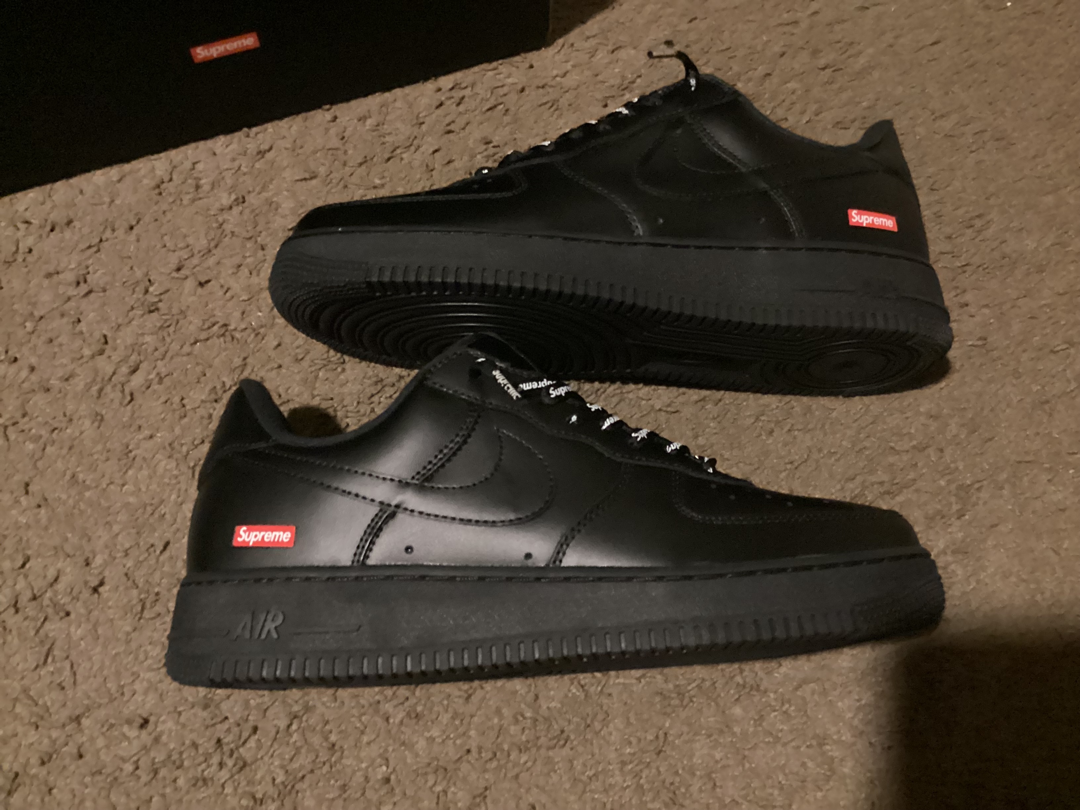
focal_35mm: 31
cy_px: 405
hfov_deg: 58.4
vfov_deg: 45.4
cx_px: 540
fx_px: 967
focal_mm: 3.3
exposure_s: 1/15
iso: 800
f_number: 2.4
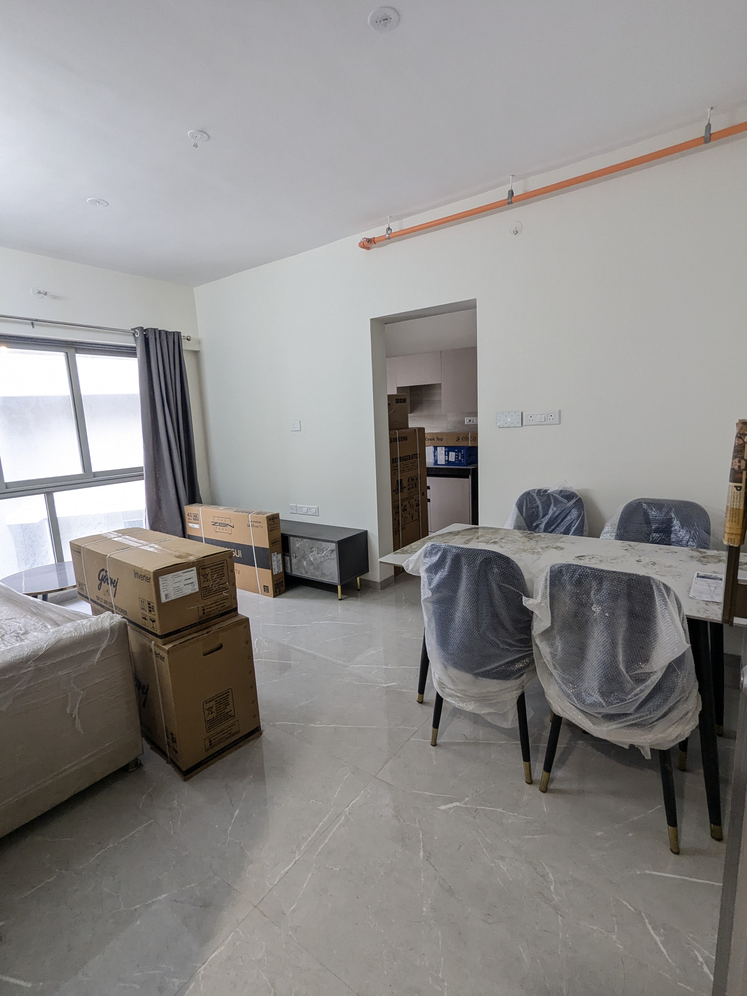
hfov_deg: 78.1
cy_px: 498
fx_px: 460
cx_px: 374
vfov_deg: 94.5
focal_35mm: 16
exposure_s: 1/50
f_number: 2.2
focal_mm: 2.35
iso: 247
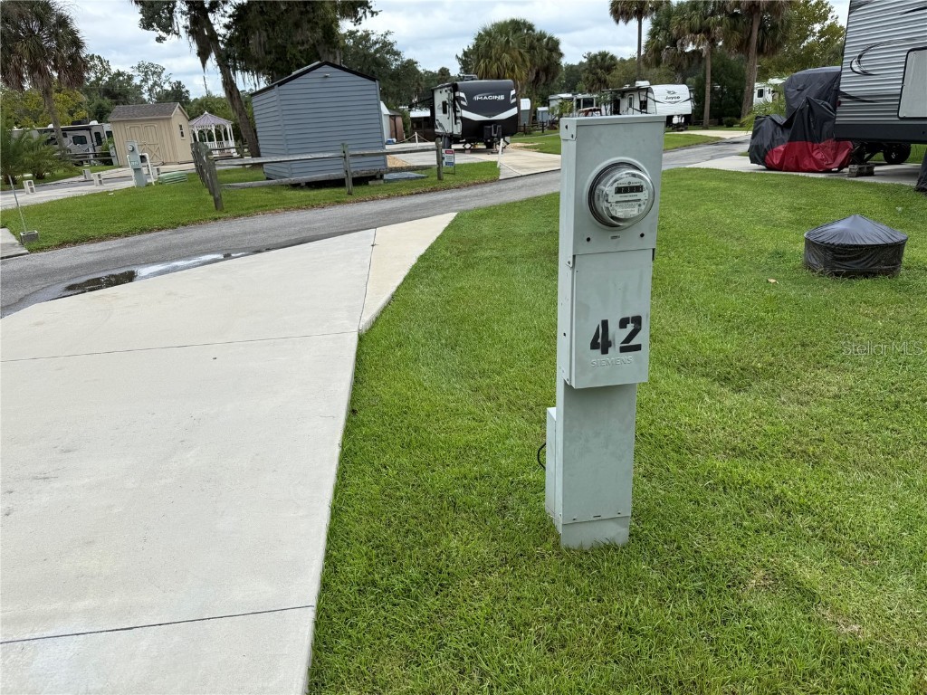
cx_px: 464
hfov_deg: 71.6
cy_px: 348
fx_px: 643
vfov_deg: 56.8
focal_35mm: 24
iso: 80
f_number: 1.78
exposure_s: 1/2703
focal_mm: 6.76
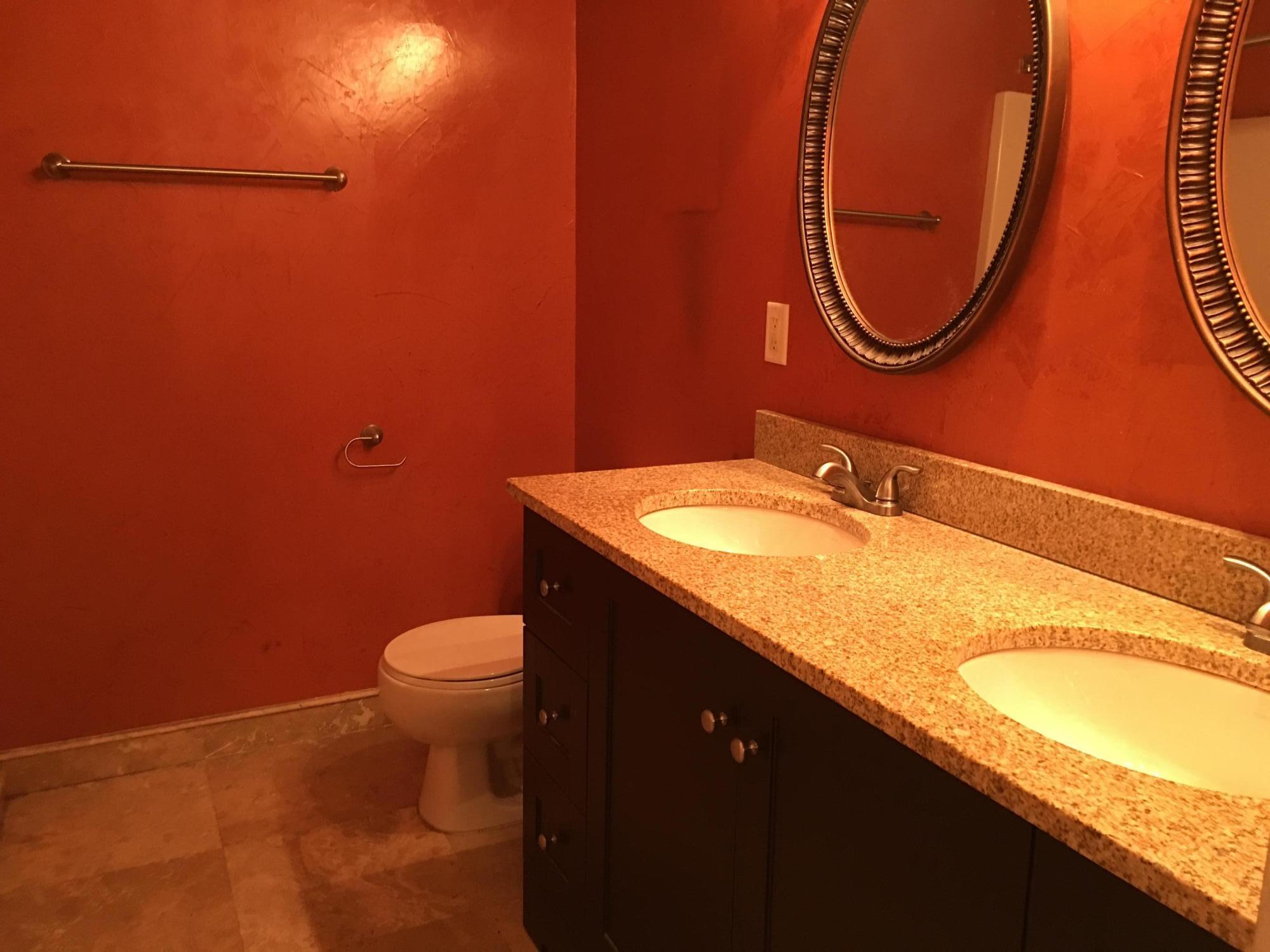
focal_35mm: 29
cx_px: 635
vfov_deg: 48.2
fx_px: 1064
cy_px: 476
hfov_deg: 61.7
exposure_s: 1/10
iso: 100
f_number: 2.2
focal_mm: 4.15
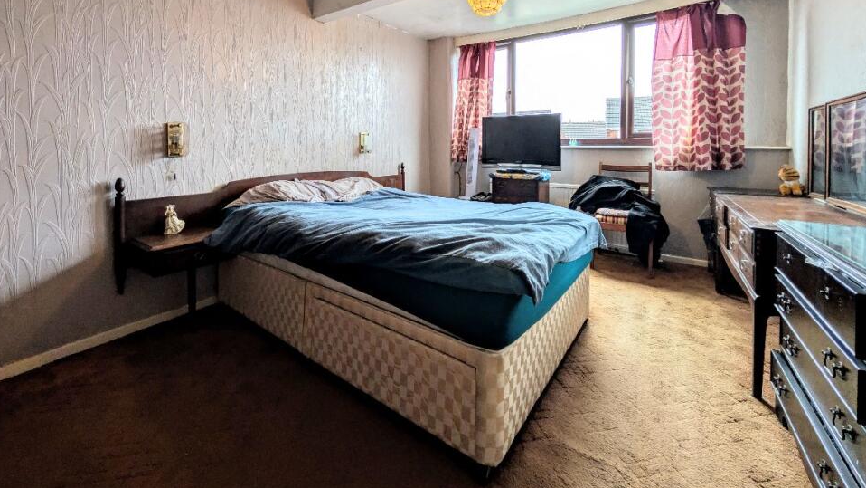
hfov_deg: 106.7
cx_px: 409
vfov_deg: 71.5
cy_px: 153
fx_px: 321
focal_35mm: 14
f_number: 1.7
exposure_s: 1/27.7
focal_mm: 2.02
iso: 54
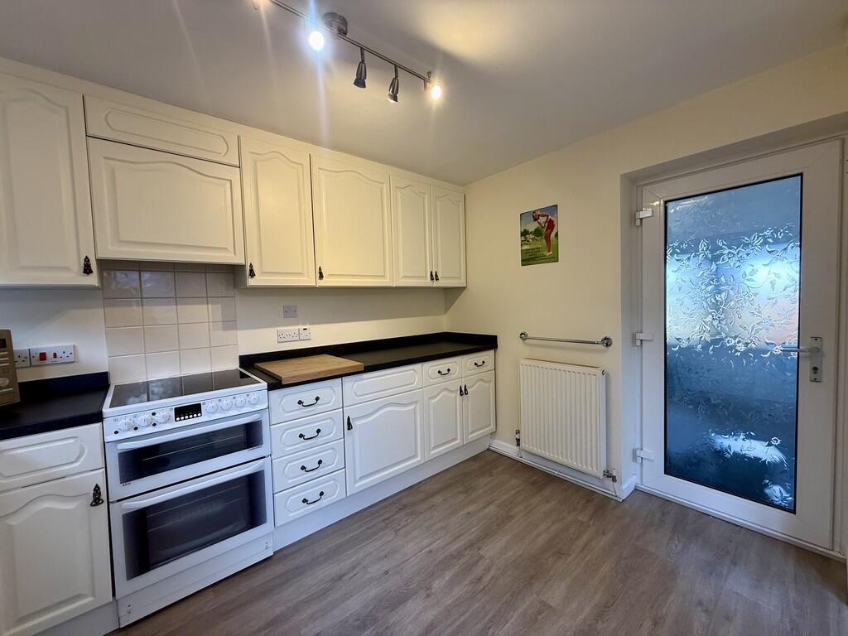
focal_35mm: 14
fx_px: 343
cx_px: 424
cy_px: 318
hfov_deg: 102.1
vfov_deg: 85.7
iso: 125
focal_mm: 2.22
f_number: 2.2
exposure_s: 1/100
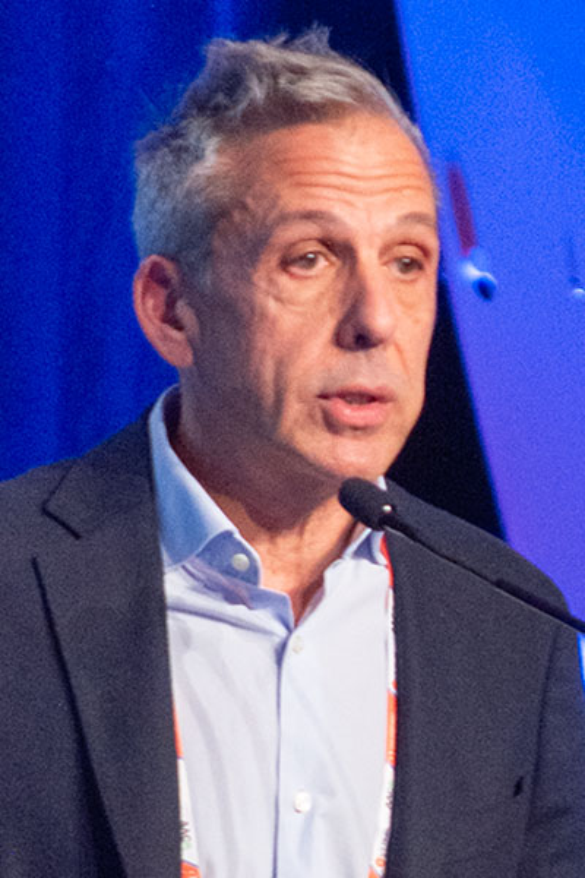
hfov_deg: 4.6
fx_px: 7312
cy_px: 439
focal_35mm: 300
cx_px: 292
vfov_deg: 6.9
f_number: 5.6
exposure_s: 1/125
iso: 400
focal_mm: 200
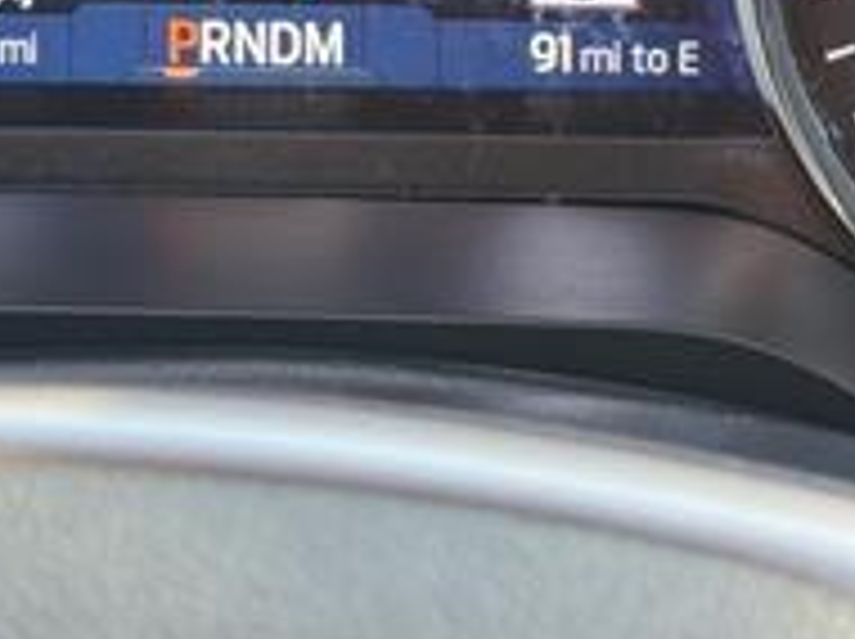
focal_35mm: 162
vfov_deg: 8.9
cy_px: -356
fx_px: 3996
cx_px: 216
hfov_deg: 12.2
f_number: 1.78
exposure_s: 1/60
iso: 100
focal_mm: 6.76
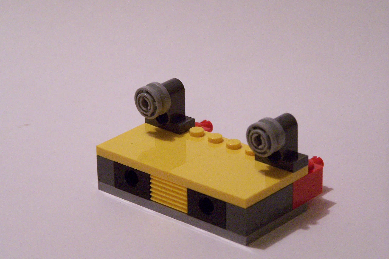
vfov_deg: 10.2
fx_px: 1448
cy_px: 138
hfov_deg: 15.3
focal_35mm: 134
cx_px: 195
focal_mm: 21.2
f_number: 3.2
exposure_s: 1/30
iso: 400
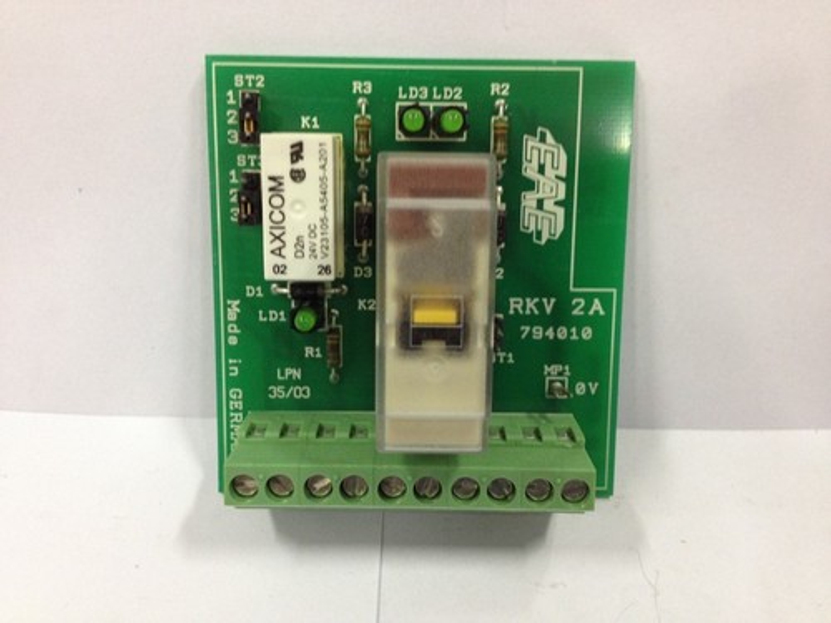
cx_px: 416
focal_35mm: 35
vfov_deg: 40.7
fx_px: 840
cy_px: 312
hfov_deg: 52.6
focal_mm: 4.28
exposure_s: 1/20
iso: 125
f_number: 2.4
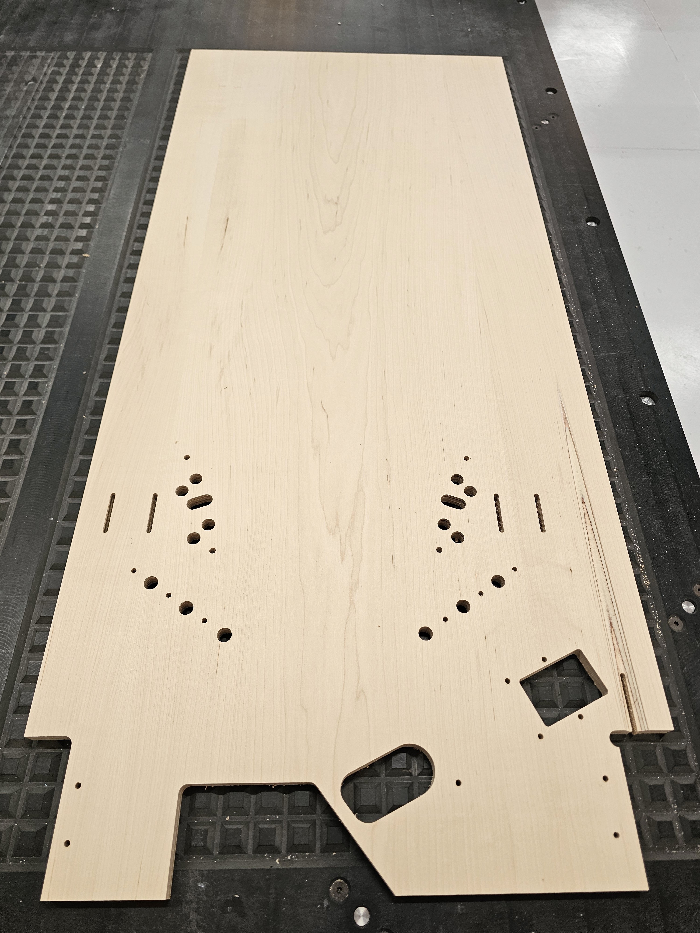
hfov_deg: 58.9
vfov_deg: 73.9
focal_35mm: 23
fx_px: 620
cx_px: 350
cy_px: 466
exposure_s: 1/120
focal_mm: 6.3
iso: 160
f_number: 1.7
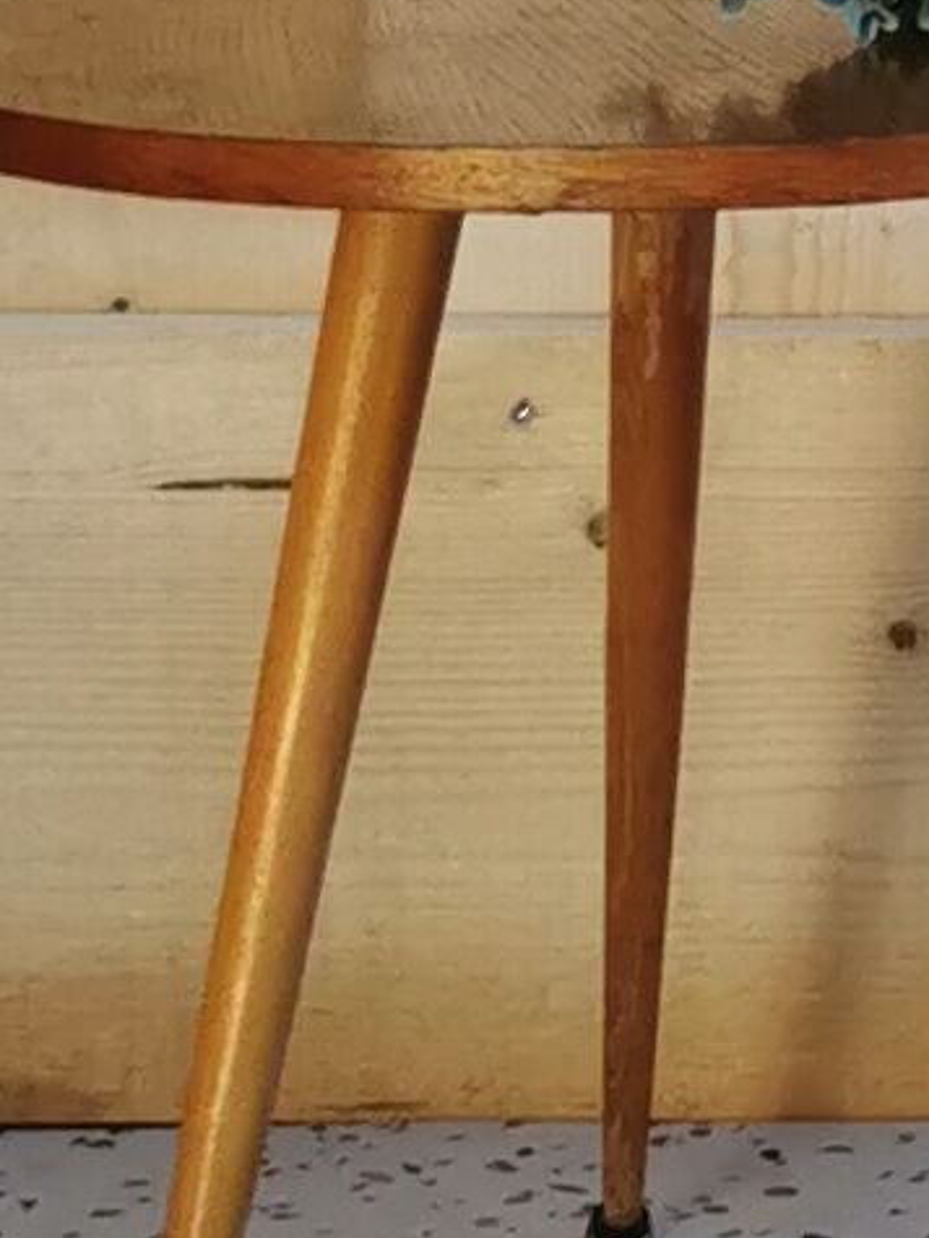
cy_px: -746
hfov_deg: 6.8
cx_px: 2269
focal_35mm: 207
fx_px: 7407
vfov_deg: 9.2
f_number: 1.8
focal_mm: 5.58
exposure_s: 1/100
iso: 125
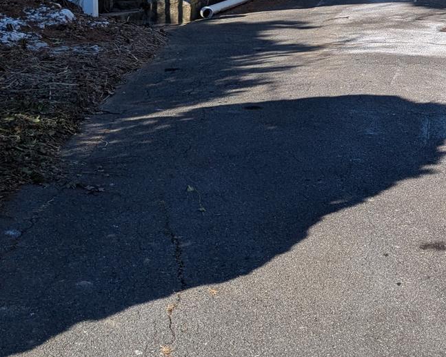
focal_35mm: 74
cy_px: 13
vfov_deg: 20.1
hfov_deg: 24.0
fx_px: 976
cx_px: 493
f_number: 1.85
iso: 41
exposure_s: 1/2179
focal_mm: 6.81
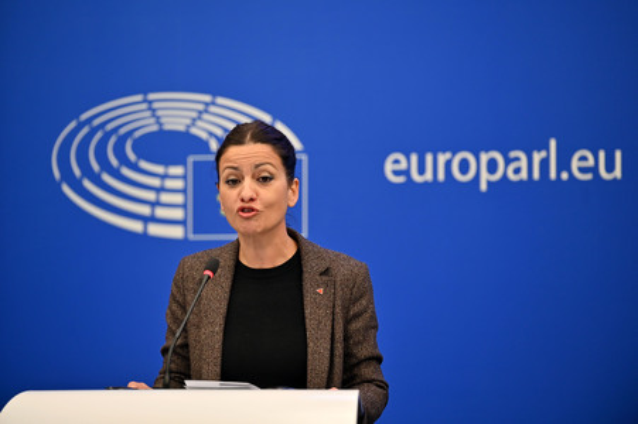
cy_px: 212
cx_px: 319
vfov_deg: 9.1
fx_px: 2656
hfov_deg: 13.7
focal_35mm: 150
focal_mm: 150
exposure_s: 1/160
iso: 640
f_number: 2.8
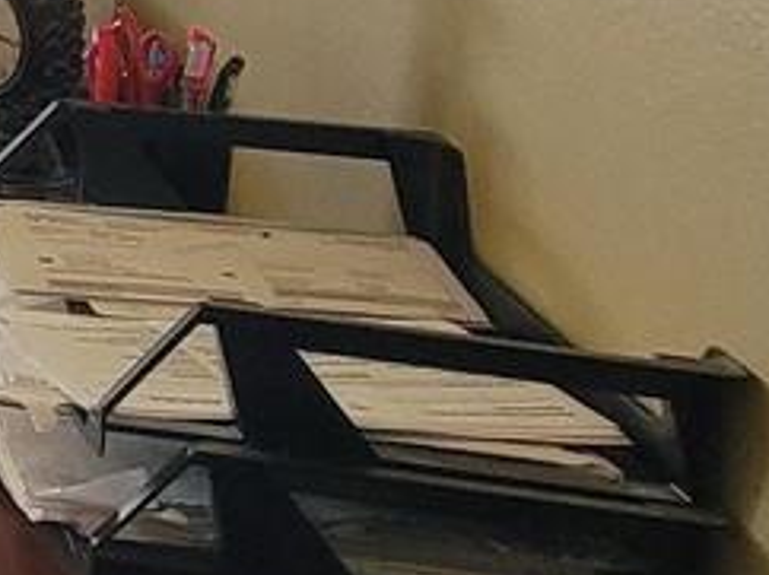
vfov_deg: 16.0
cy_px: -229
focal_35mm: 86
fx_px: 1909
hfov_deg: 14.6
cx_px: -1084
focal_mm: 2.2
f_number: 2.2
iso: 320
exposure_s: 1/60
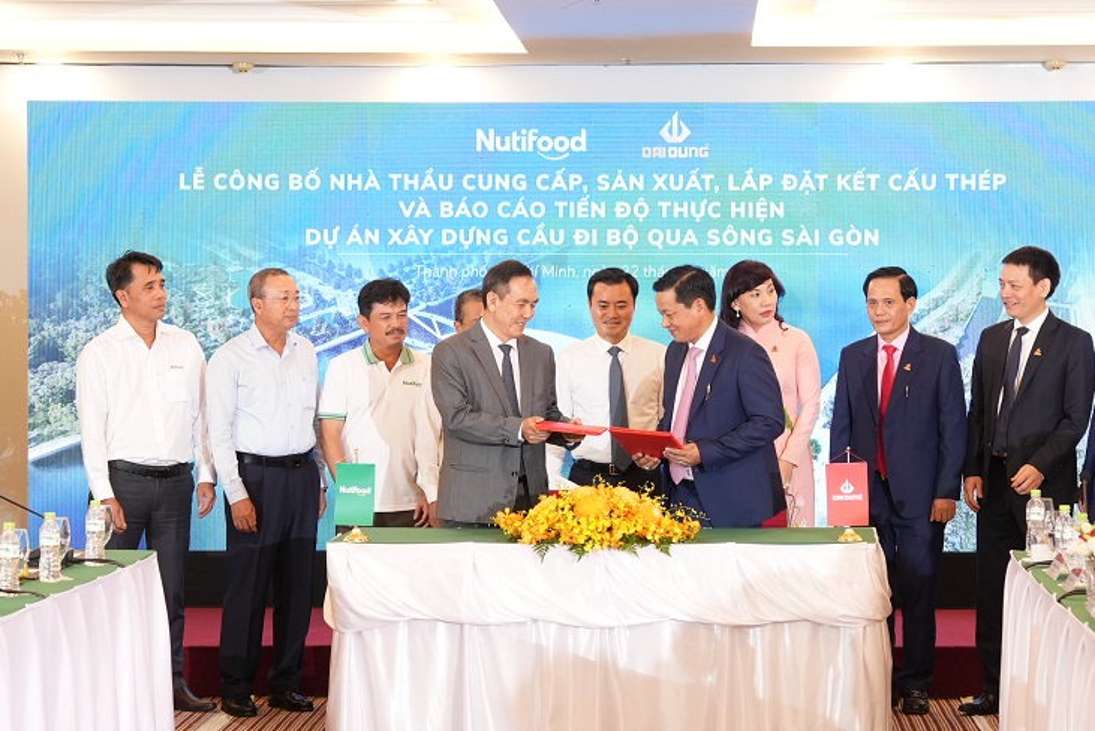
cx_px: 622
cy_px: 391
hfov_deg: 18.2
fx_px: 3408
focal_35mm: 112
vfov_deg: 12.2
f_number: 4
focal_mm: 61.1
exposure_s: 1/100
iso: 1000
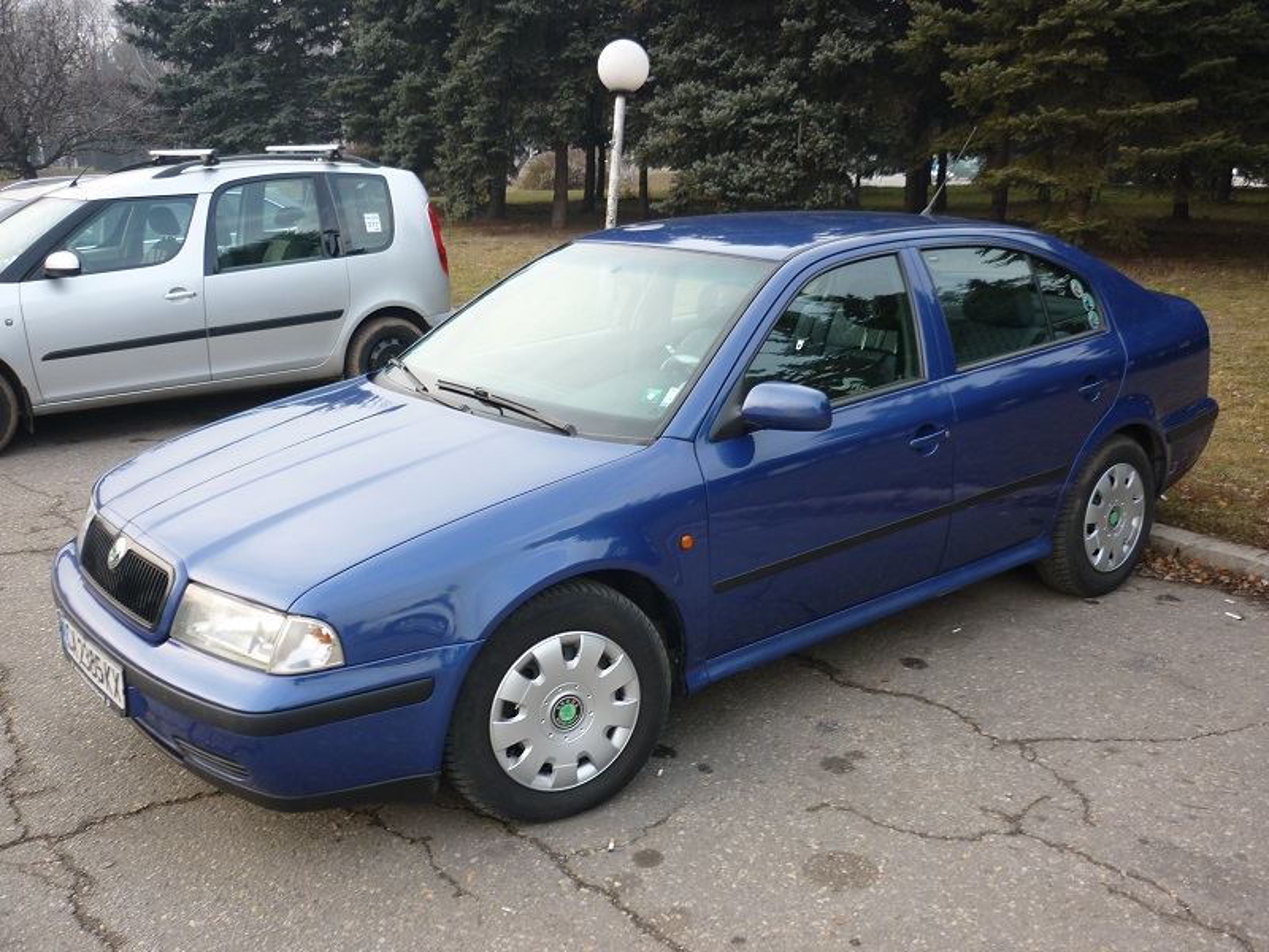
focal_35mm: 33
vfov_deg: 42.9
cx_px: 634
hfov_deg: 55.4
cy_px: 476
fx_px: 1210
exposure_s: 1/50
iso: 80
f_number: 2.8
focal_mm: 5.5
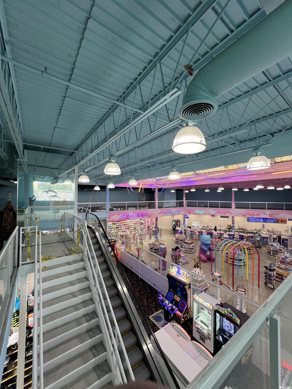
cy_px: 194
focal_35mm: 13
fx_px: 146
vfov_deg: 106.2
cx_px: 146
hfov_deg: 89.9
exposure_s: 1/120
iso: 80
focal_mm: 1.57
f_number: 1.8
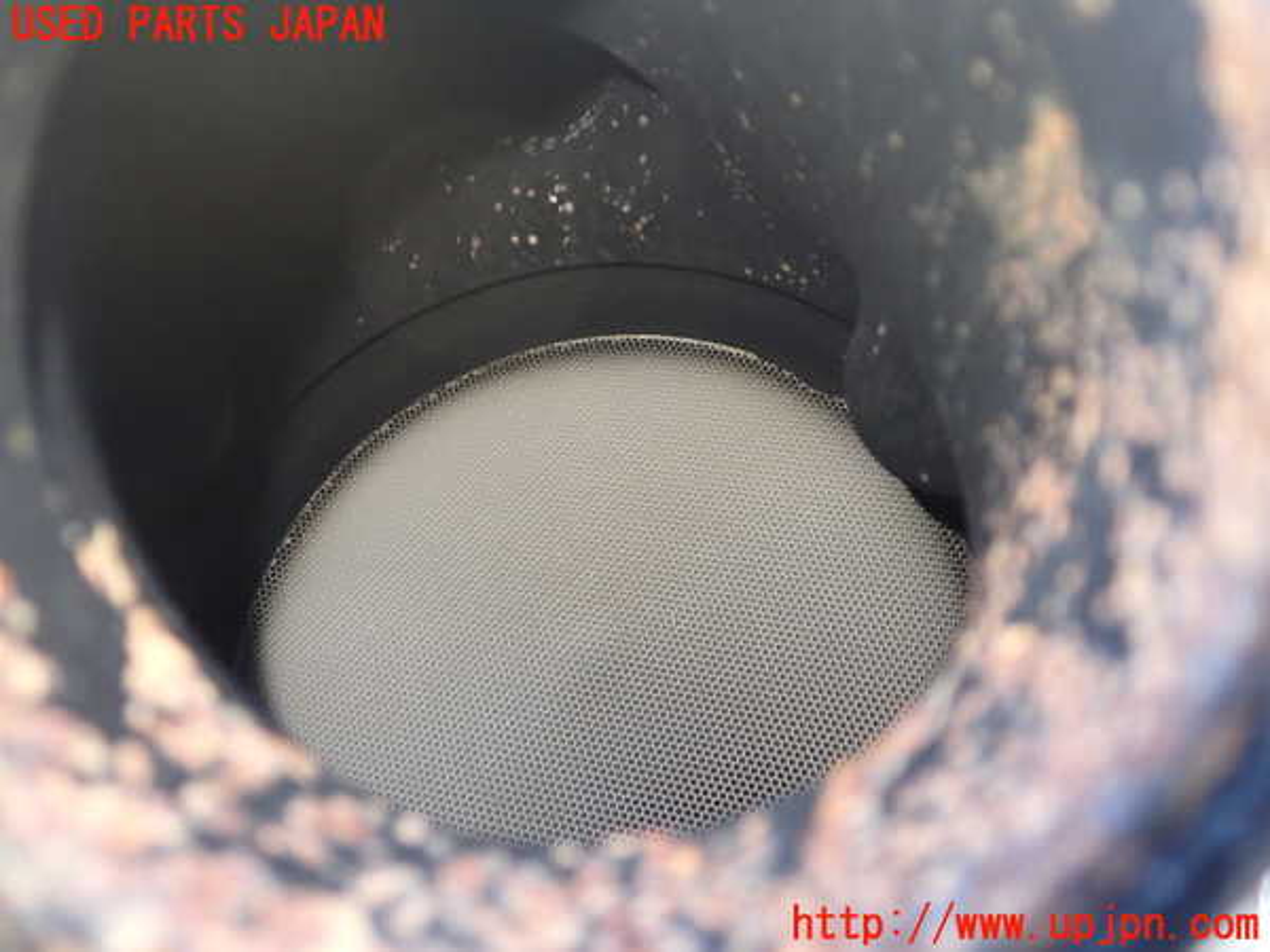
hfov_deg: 60.0
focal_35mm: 30
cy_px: 476
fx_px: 1101
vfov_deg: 46.8
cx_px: 635
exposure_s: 1/30
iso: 320
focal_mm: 5.4
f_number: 2.3
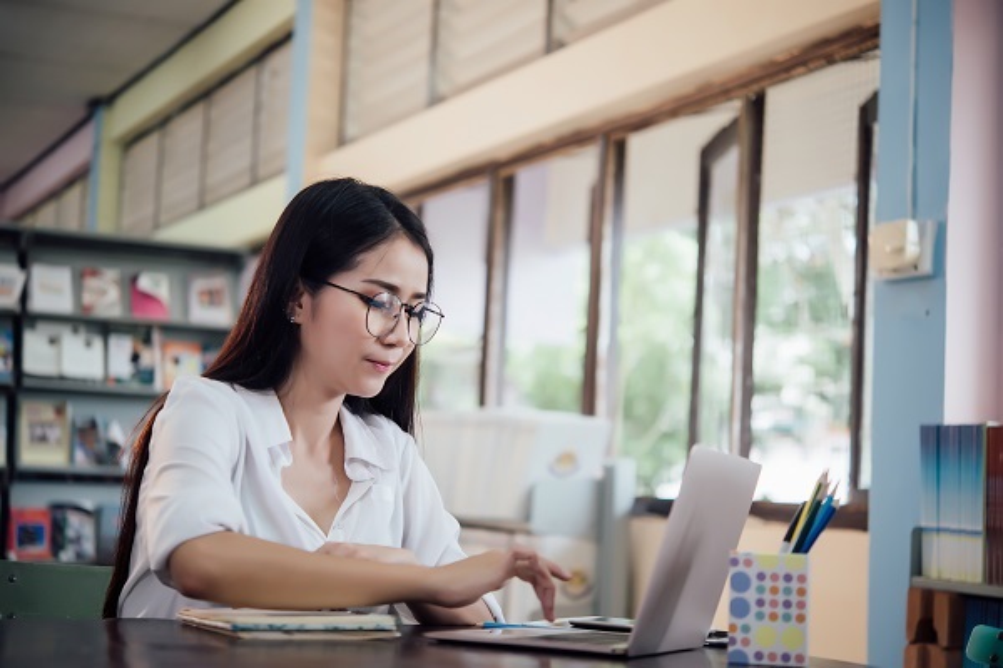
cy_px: 334
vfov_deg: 22.6
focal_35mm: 60
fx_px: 1672
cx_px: 502
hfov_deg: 33.4
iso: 400
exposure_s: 1/100
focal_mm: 60
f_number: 2.8
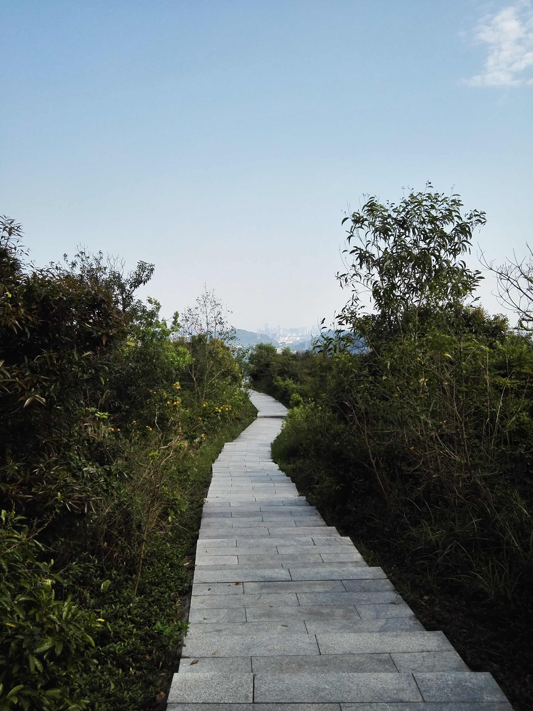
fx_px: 595
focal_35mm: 29
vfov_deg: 61.7
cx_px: 266
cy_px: 356
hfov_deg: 48.2
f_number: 2
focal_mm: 3.8
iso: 100
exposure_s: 1/1795
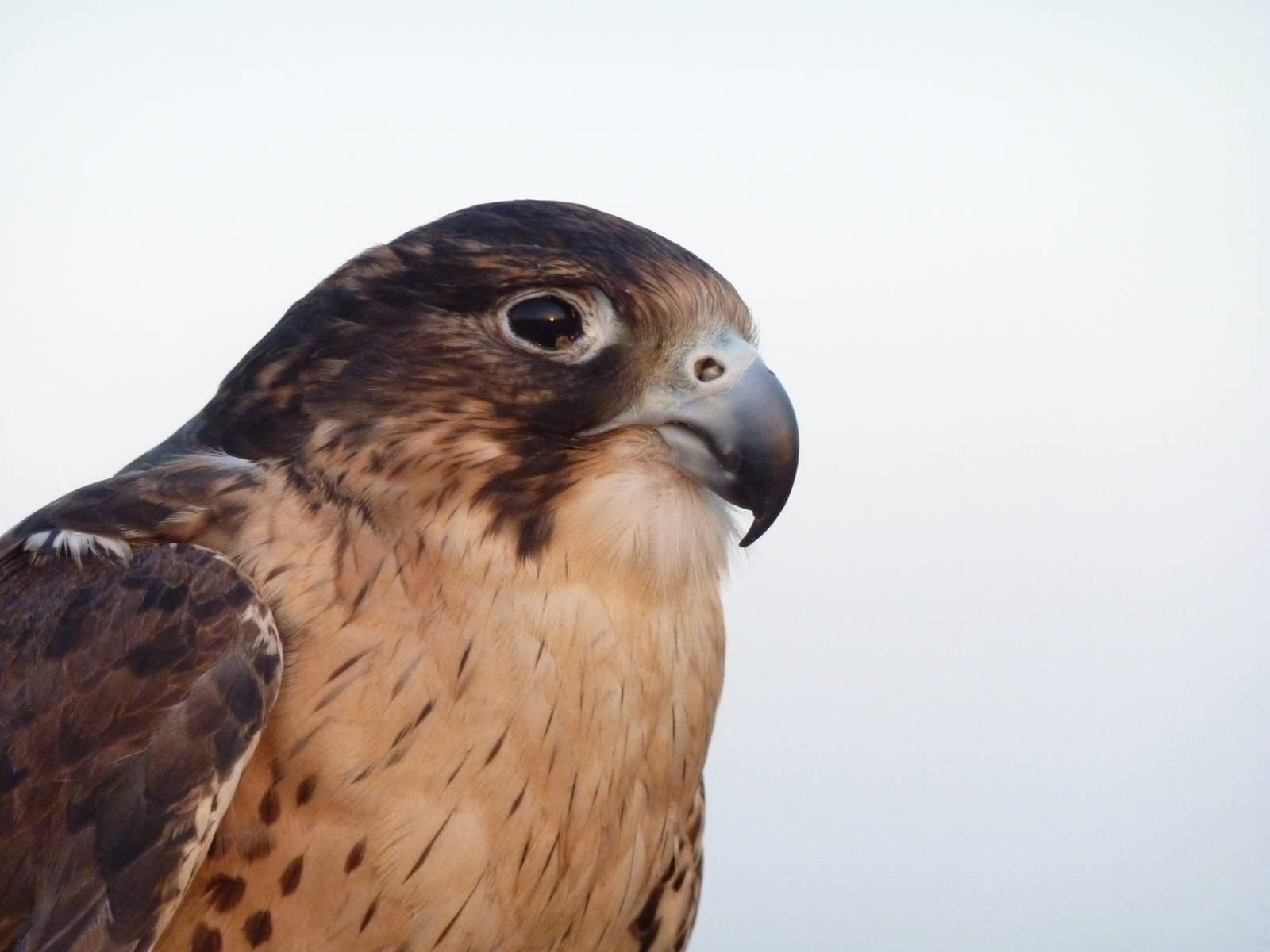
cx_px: 635
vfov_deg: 5.0
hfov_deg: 6.6
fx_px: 11006
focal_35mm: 300
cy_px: 476
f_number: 4.9
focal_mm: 49.2
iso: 640
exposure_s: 1/250
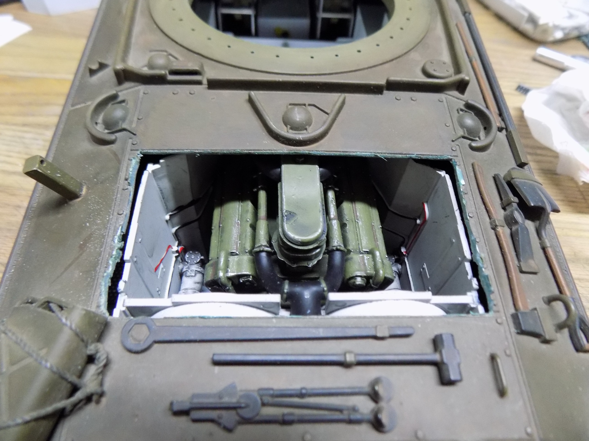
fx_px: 391
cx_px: 294
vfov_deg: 58.9
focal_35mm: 23
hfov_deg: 73.9
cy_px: 220
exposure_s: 1/30
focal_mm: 4
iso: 400
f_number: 3.1
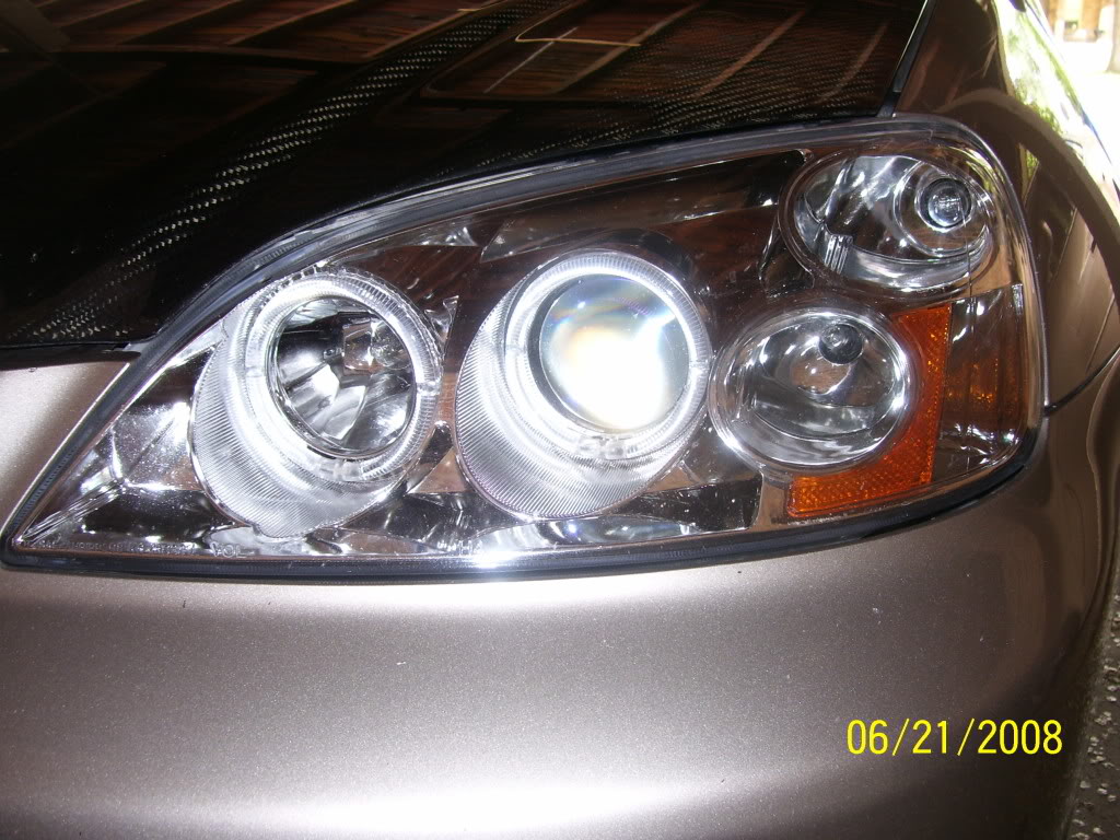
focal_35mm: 37
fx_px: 1197
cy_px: 420
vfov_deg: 38.7
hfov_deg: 50.1
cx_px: 560
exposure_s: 1/60
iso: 80
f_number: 2.7
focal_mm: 6
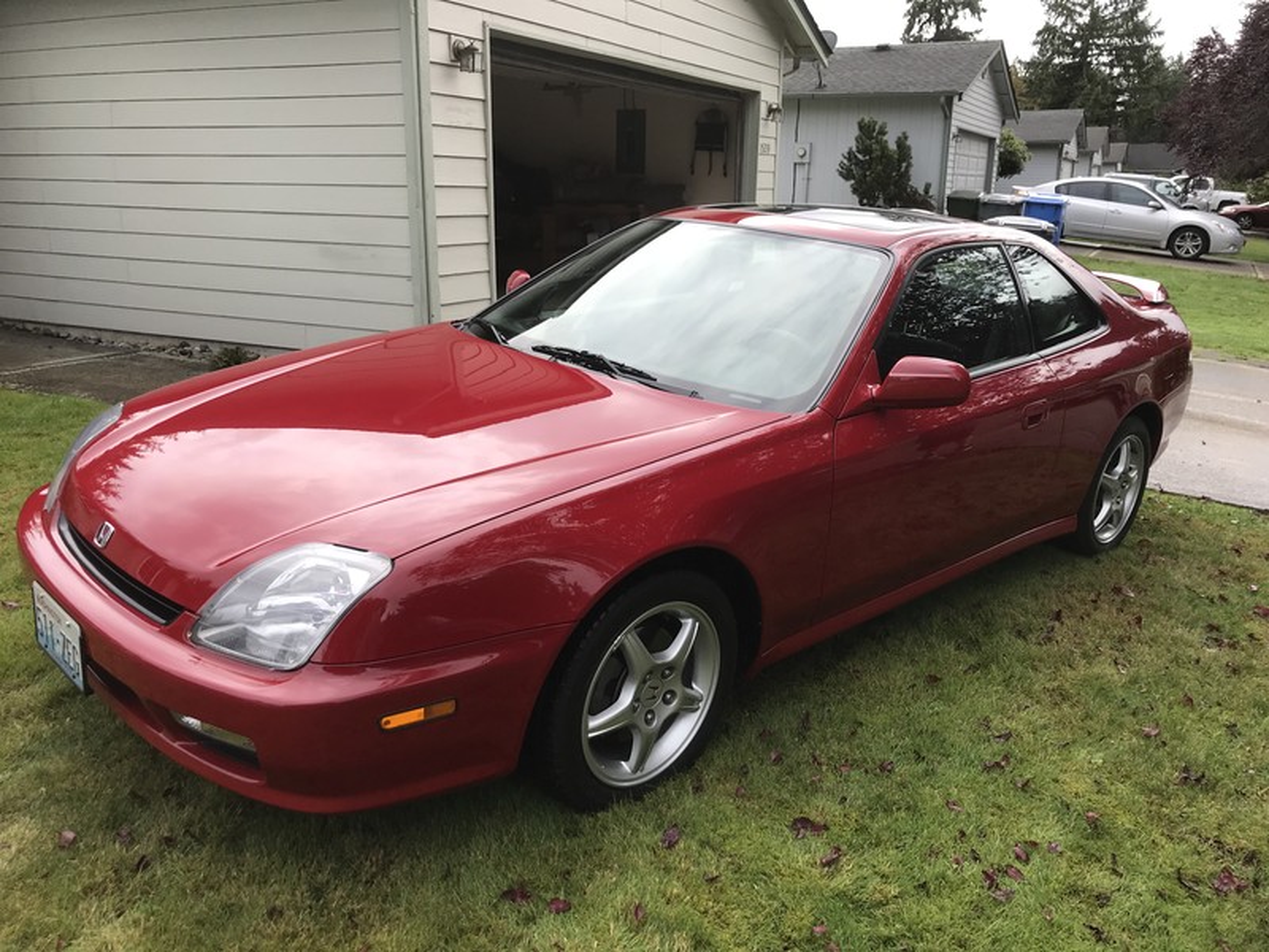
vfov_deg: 49.7
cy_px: 476
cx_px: 634
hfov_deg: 63.4
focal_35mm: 28
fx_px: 1026
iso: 20
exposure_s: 1/638
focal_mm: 3.99
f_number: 1.8
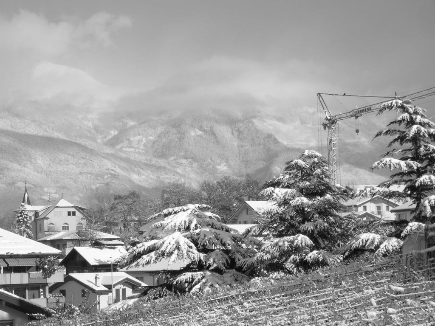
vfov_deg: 14.5
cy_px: 163
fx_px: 1282
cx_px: 218
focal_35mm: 102
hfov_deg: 19.3
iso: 50
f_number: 8.2
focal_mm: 17.1
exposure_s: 1/212
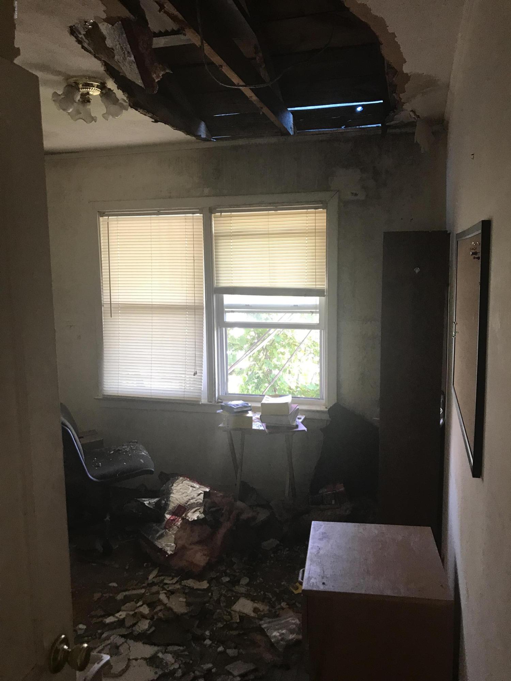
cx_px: 256
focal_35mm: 28
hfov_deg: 49.7
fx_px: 551
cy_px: 340
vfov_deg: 63.4
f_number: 1.8
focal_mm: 3.99
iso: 40
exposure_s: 1/24
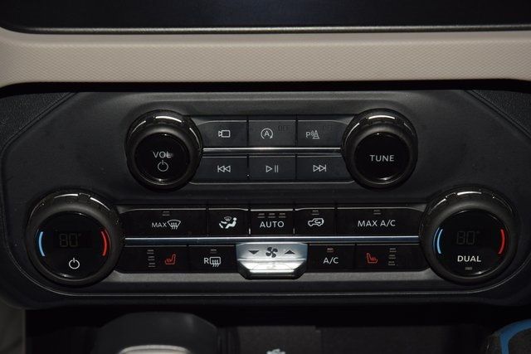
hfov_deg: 19.5
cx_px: 266
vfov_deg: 13.0
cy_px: 177
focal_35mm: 105
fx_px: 1549
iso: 100
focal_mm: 70
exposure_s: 1/125
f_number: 8
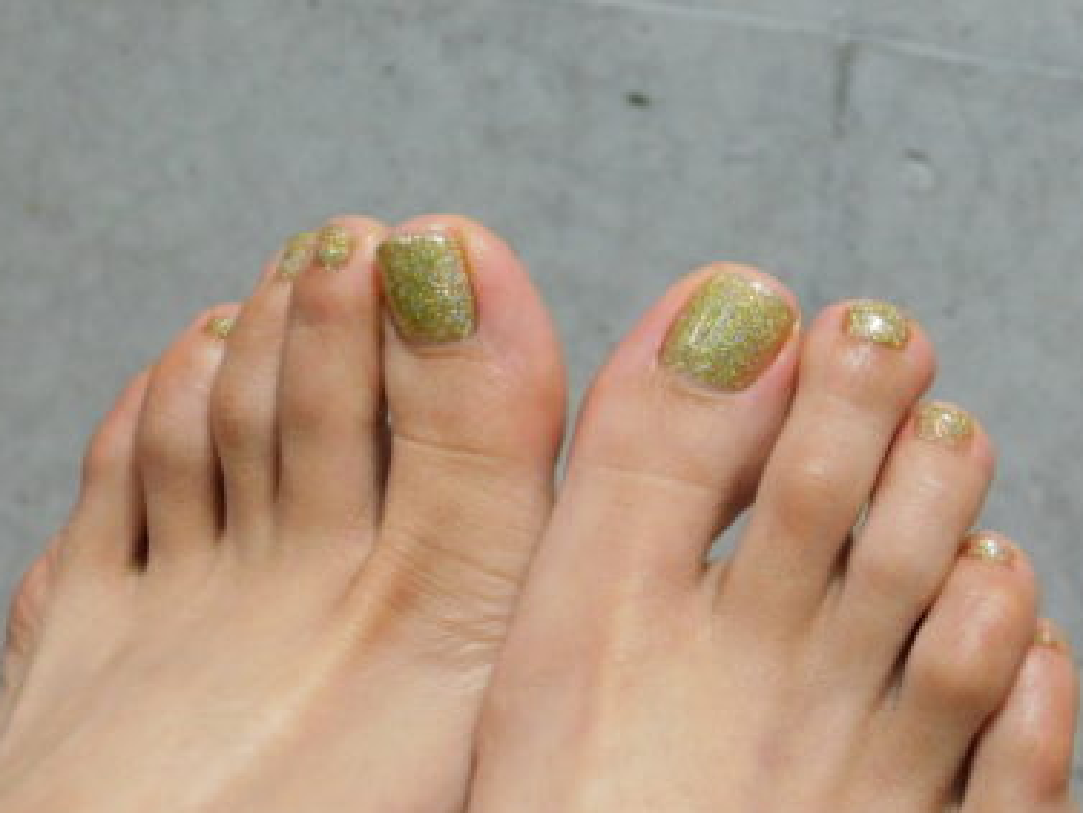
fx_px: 7323
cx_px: 620
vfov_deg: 6.4
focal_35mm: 234
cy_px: 491
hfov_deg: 8.5
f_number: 5.4
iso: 800
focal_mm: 32.7
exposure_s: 1/30
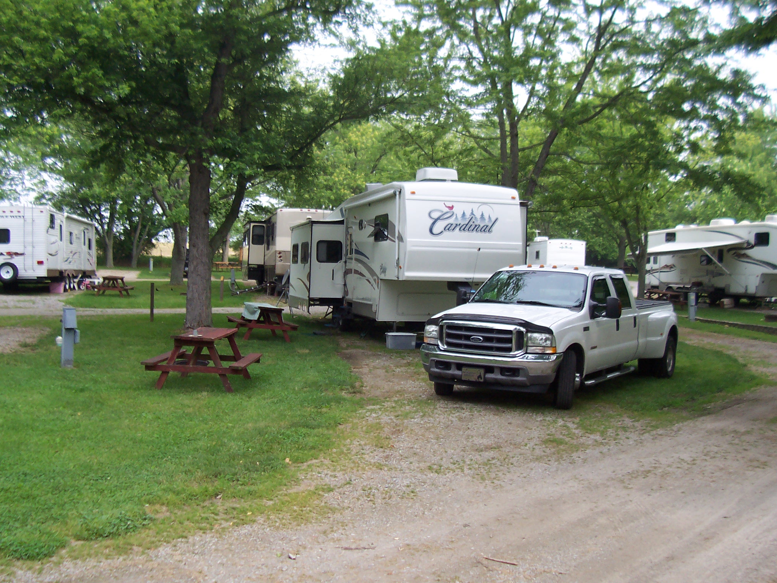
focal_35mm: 37
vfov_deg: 38.7
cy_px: 292
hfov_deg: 50.1
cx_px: 388
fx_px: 831
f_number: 2.8
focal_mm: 5.6
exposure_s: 1/350
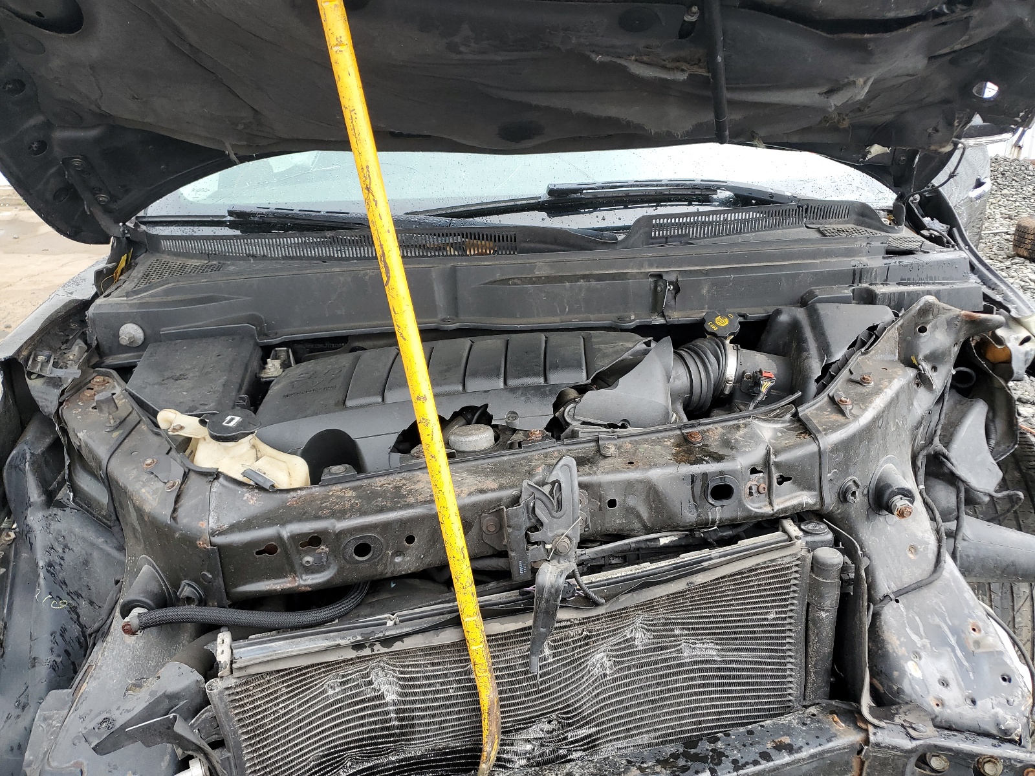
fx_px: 777
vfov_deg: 53.1
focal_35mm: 26
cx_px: 518
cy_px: 388
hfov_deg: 67.3
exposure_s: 1/182
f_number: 1.5
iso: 50
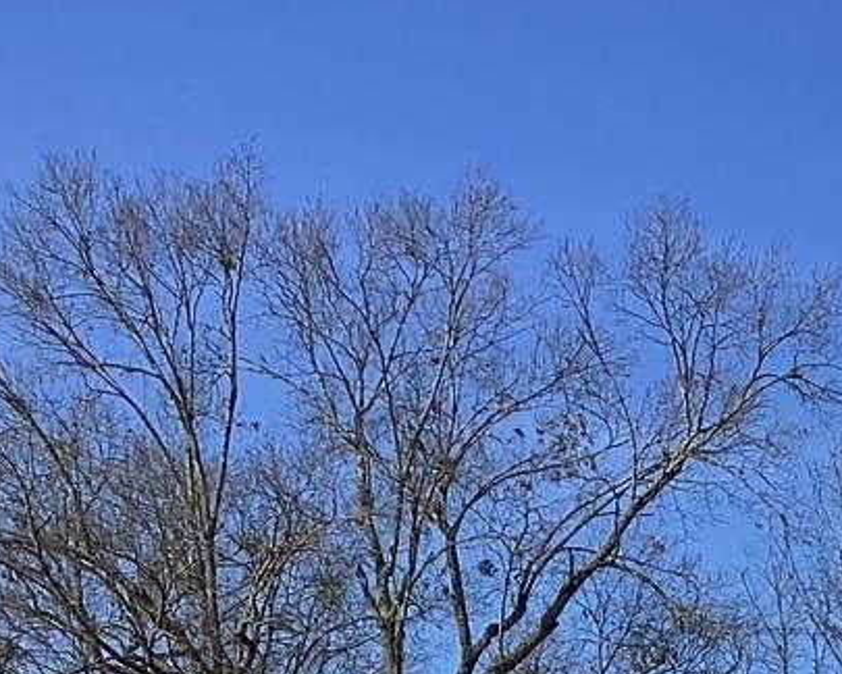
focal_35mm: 122
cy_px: 1219
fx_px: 3040
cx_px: 1212
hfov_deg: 14.8
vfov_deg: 11.7
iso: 25
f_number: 2.4
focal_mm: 3.3
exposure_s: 1/1381
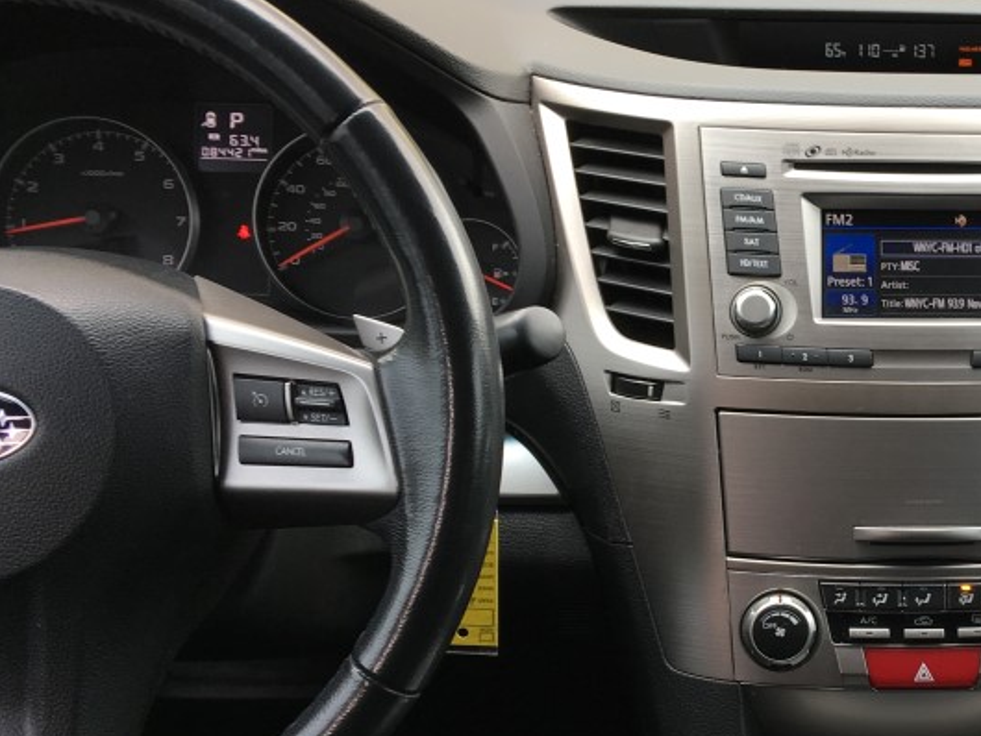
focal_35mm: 56
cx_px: 870
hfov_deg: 32.7
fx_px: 1588
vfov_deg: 26.1
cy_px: 436
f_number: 2.2
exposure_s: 1/60
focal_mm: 4.15
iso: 25
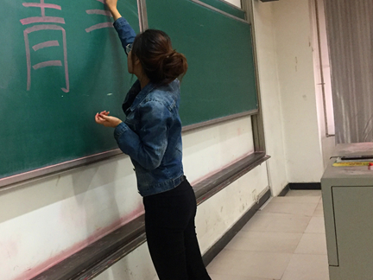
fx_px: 463
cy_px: 134
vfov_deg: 33.6
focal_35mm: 43
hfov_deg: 42.7
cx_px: 99
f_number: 2.2
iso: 250
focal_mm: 4.15
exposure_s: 1/33
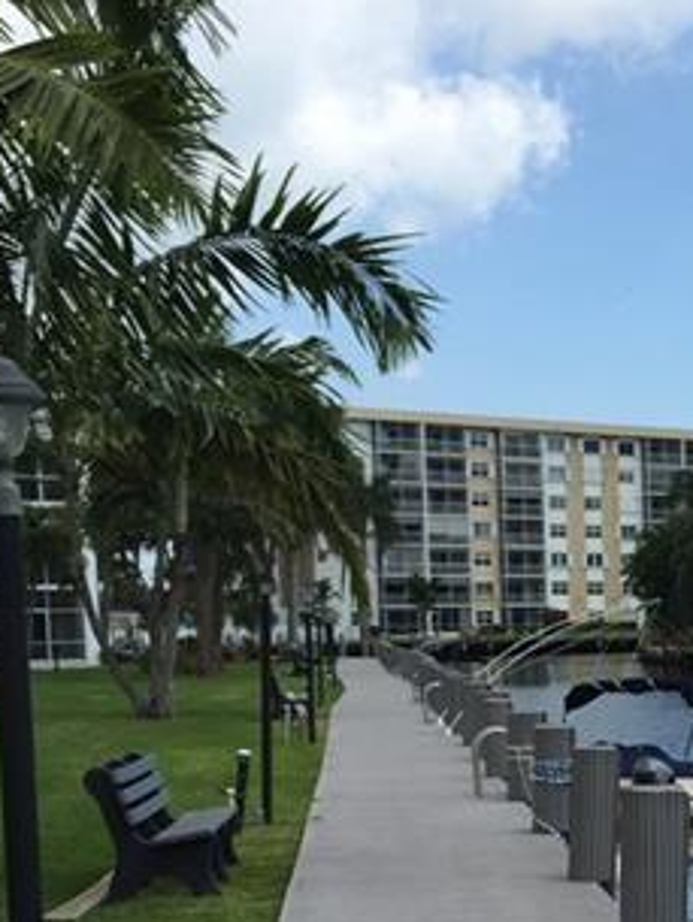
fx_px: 1947
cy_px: 795
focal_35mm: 73
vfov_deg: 26.0
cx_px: 826
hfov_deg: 19.1
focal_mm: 4.15
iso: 32
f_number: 2.2
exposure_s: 1/1582
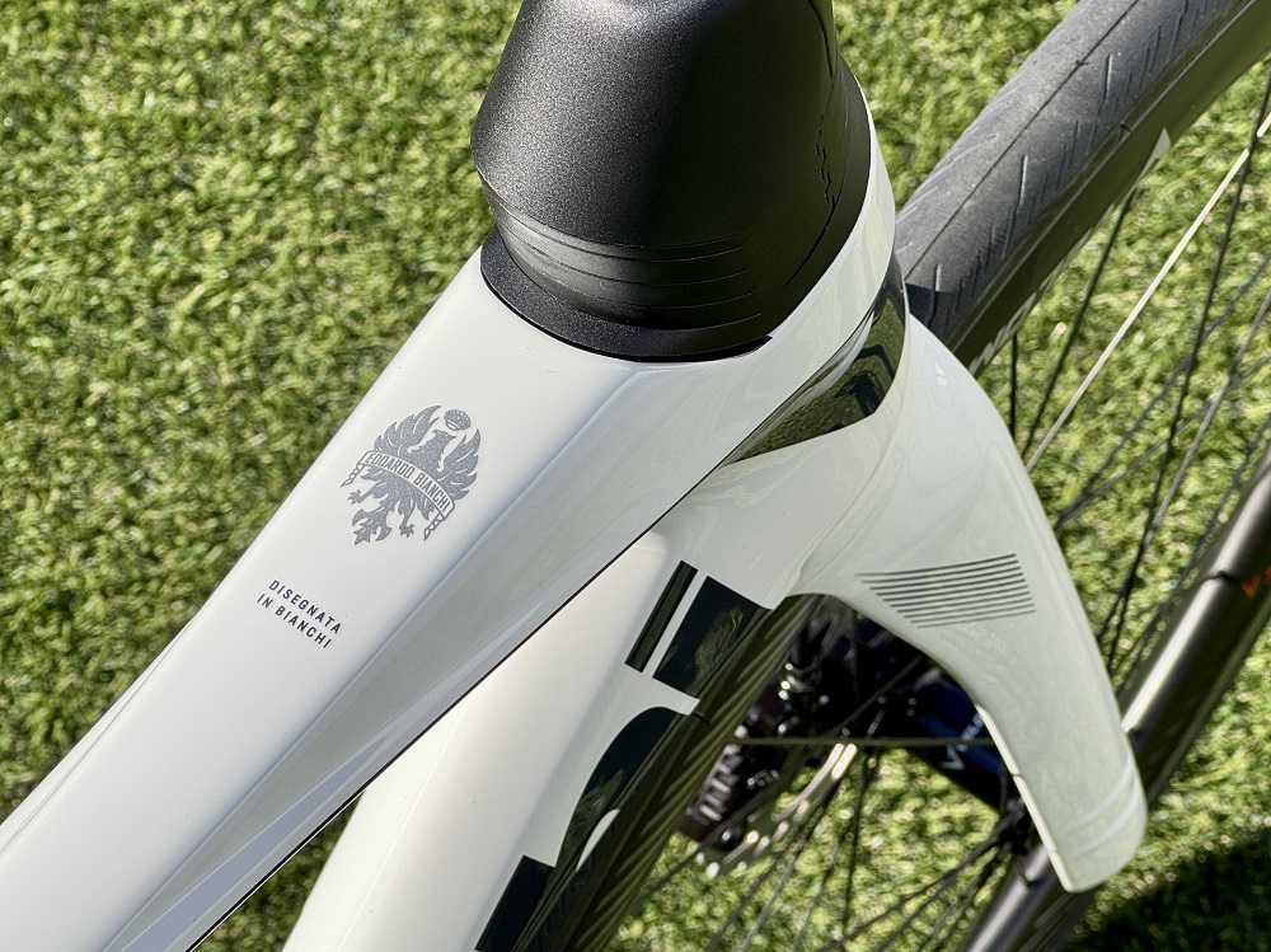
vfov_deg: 19.1
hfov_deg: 25.3
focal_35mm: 77
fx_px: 2826
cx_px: 636
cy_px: 476
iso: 25
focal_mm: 9
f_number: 2.8
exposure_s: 1/382
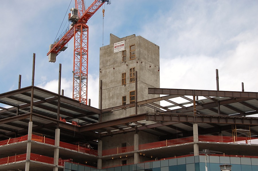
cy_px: 86
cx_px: 129
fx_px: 590
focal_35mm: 82
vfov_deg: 16.5
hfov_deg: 24.7
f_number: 10
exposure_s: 1/250
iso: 200
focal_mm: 55
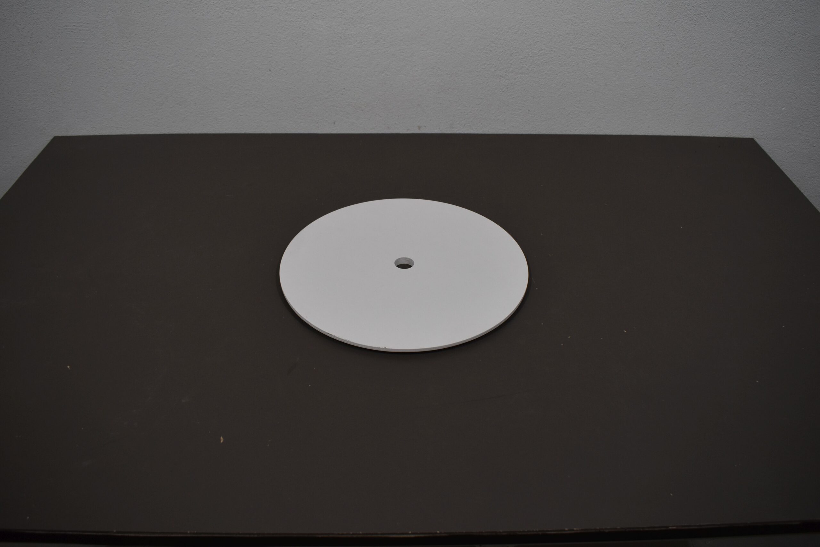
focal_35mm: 30
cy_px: 274
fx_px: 683
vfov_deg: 43.6
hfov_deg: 61.9
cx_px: 410
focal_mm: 20
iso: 400
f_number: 5
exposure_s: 1/250
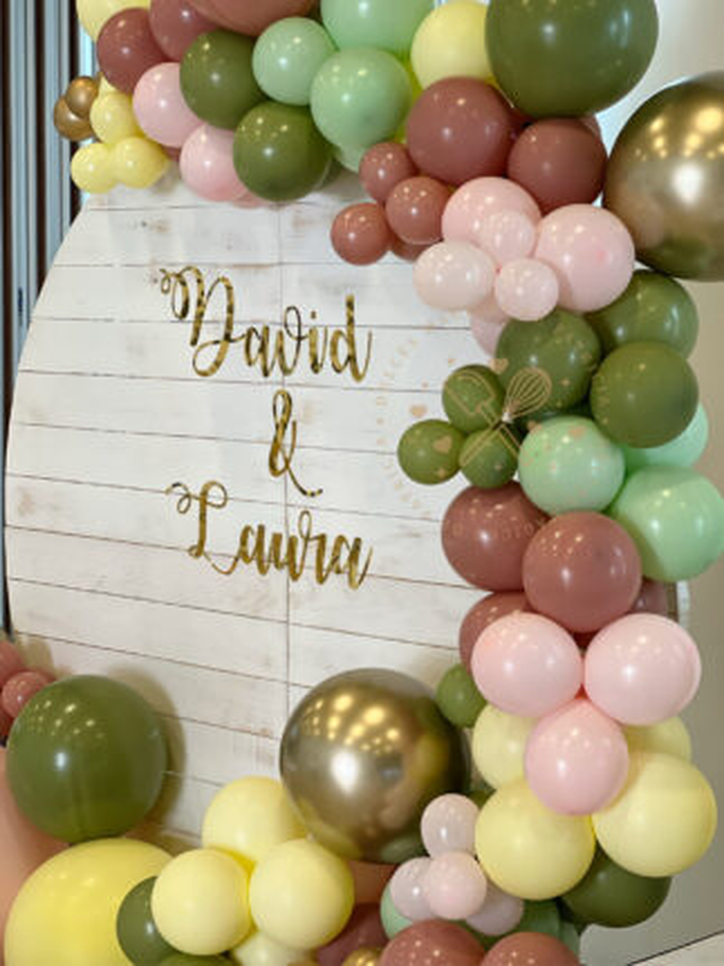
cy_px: 483
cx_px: 362
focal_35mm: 77
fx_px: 2148
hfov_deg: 19.1
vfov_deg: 25.3
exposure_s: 1/33
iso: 160
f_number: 2.8
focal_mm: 9
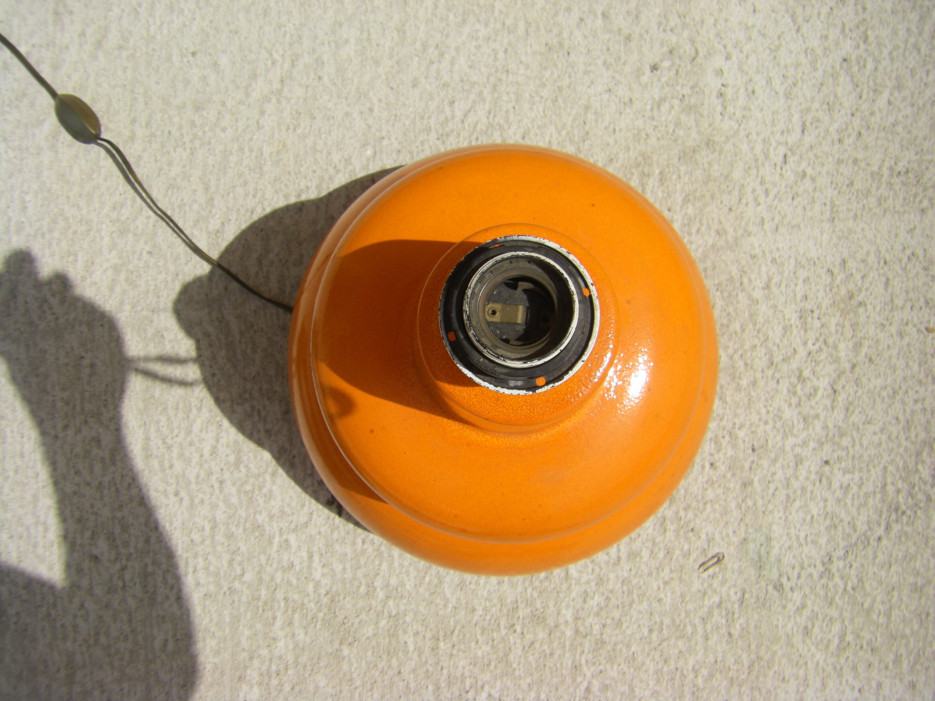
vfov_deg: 37.7
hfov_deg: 49.0
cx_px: 468
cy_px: 350
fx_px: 1026
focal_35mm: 38
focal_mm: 6.3
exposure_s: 1/500
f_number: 7
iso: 64
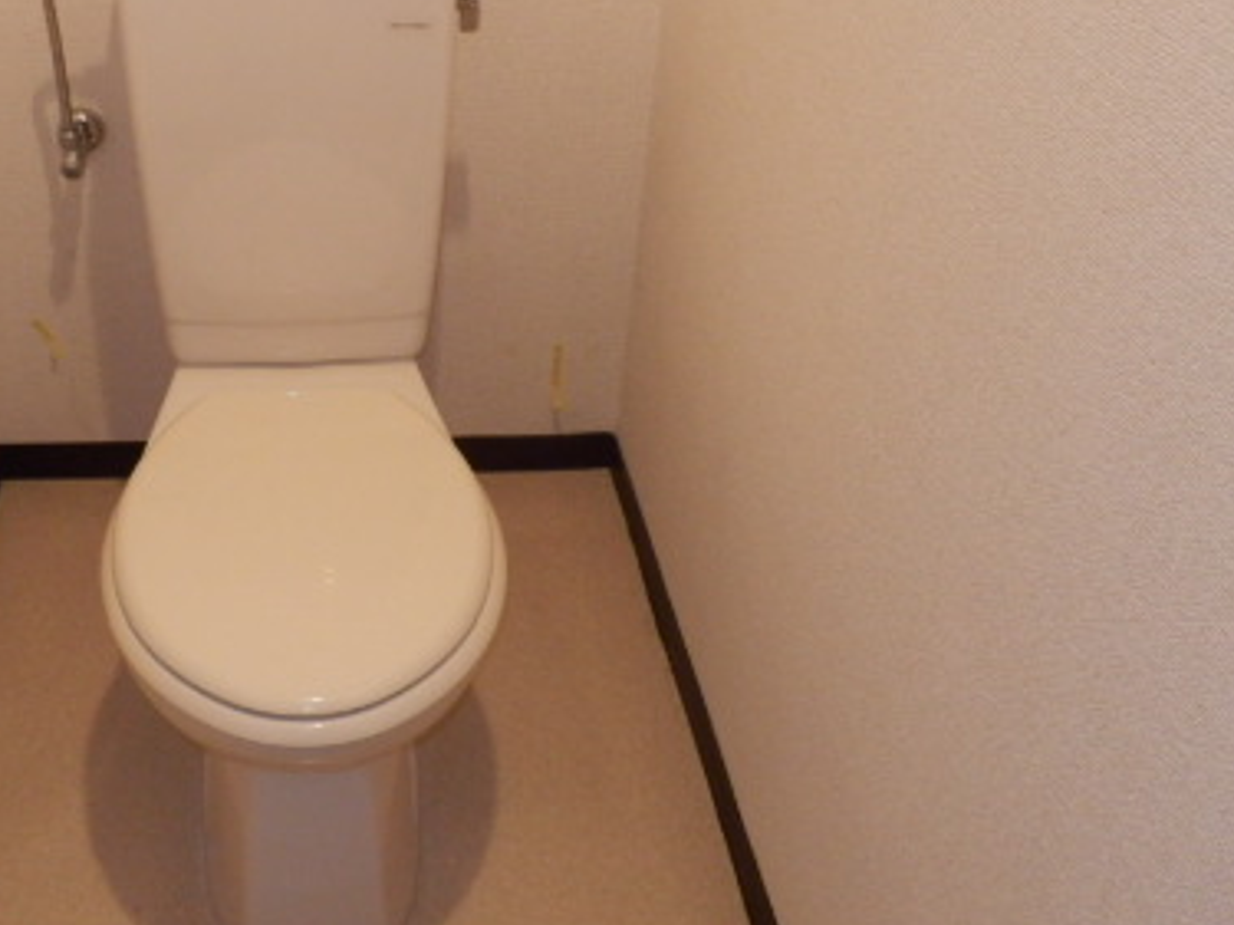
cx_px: 286
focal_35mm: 41
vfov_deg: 34.4
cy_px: 227
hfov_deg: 44.1
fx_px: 1461
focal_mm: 4.2
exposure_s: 1/30
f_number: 3
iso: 400
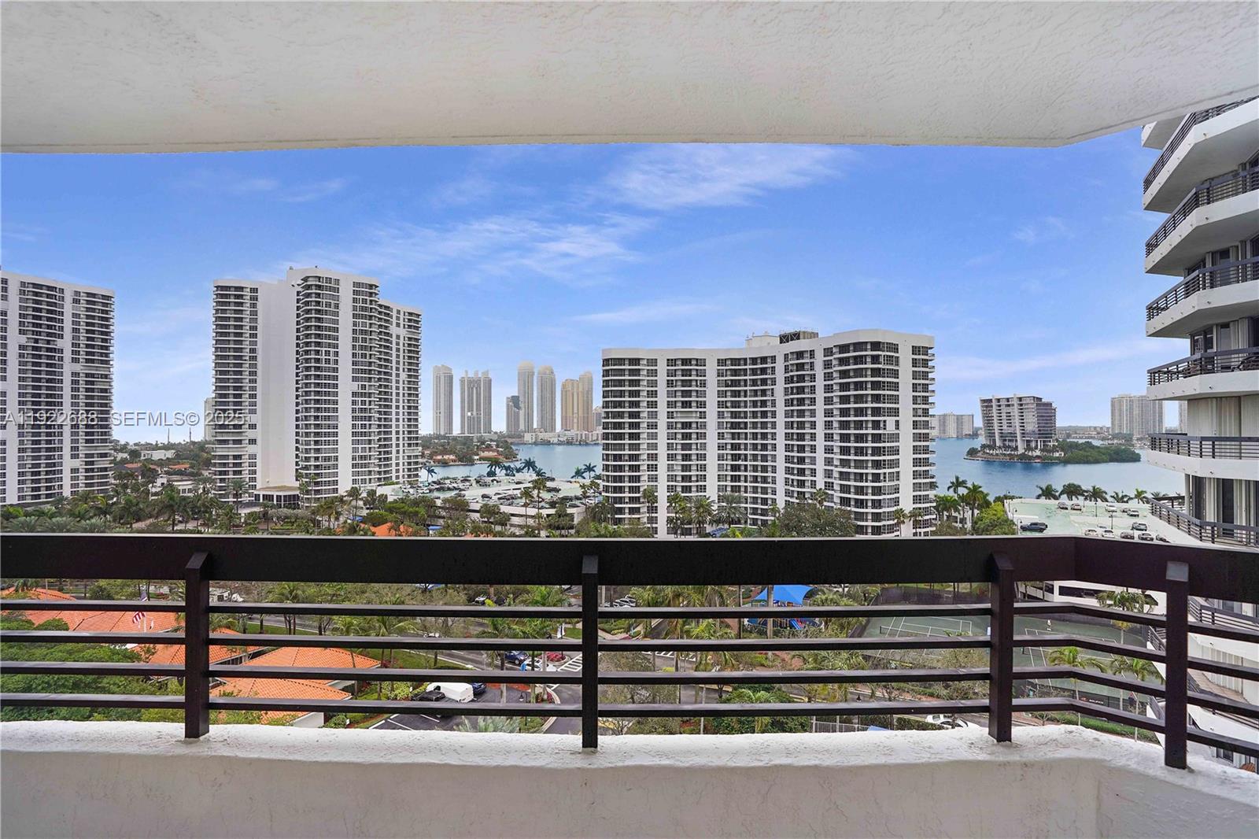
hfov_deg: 96.7
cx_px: 630
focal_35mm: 16
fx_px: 559
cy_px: 420
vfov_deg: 73.7
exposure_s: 1/250
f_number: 4.5
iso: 100
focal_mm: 16
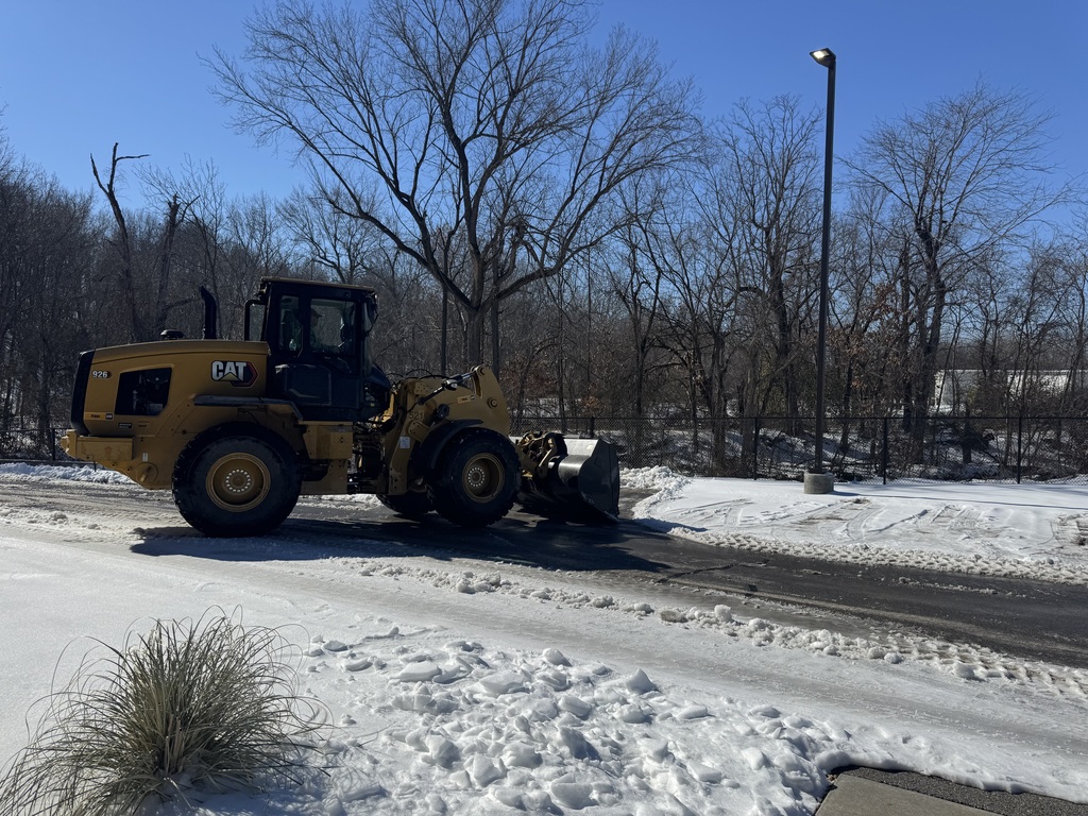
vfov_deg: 56.8
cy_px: 408
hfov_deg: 71.6
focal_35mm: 24
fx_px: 754
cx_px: 544
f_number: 1.78
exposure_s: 1/10417
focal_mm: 6.76
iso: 80
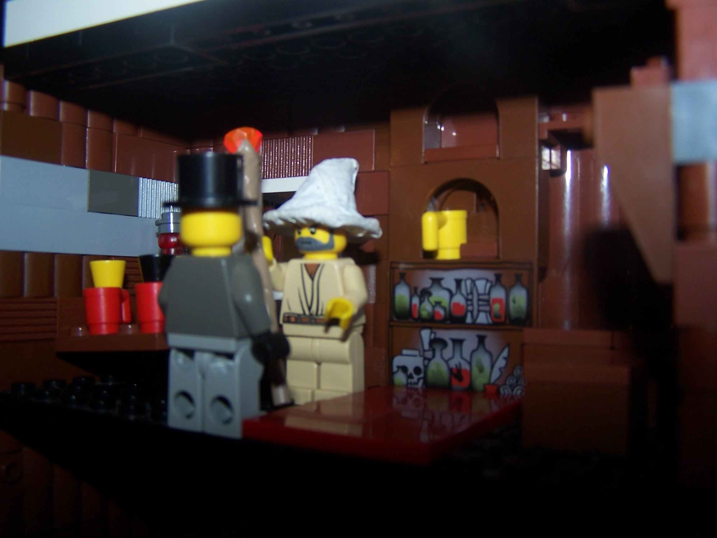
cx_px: 358
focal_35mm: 38
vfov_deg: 37.7
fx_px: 787
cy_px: 269
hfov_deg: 49.0
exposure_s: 1/60
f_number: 2.8
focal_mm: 6.3
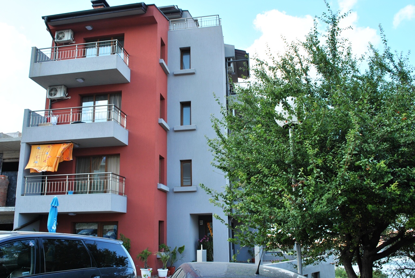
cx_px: 208
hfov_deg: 57.2
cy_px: 139
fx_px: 381
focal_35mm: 33
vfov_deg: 40.1
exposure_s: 1/50
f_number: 10
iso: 100
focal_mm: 22
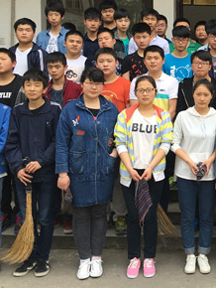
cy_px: 93
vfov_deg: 31.9
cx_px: 263
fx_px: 498
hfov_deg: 22.4
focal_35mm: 60
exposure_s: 1/262
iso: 25
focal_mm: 4.15
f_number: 2.2
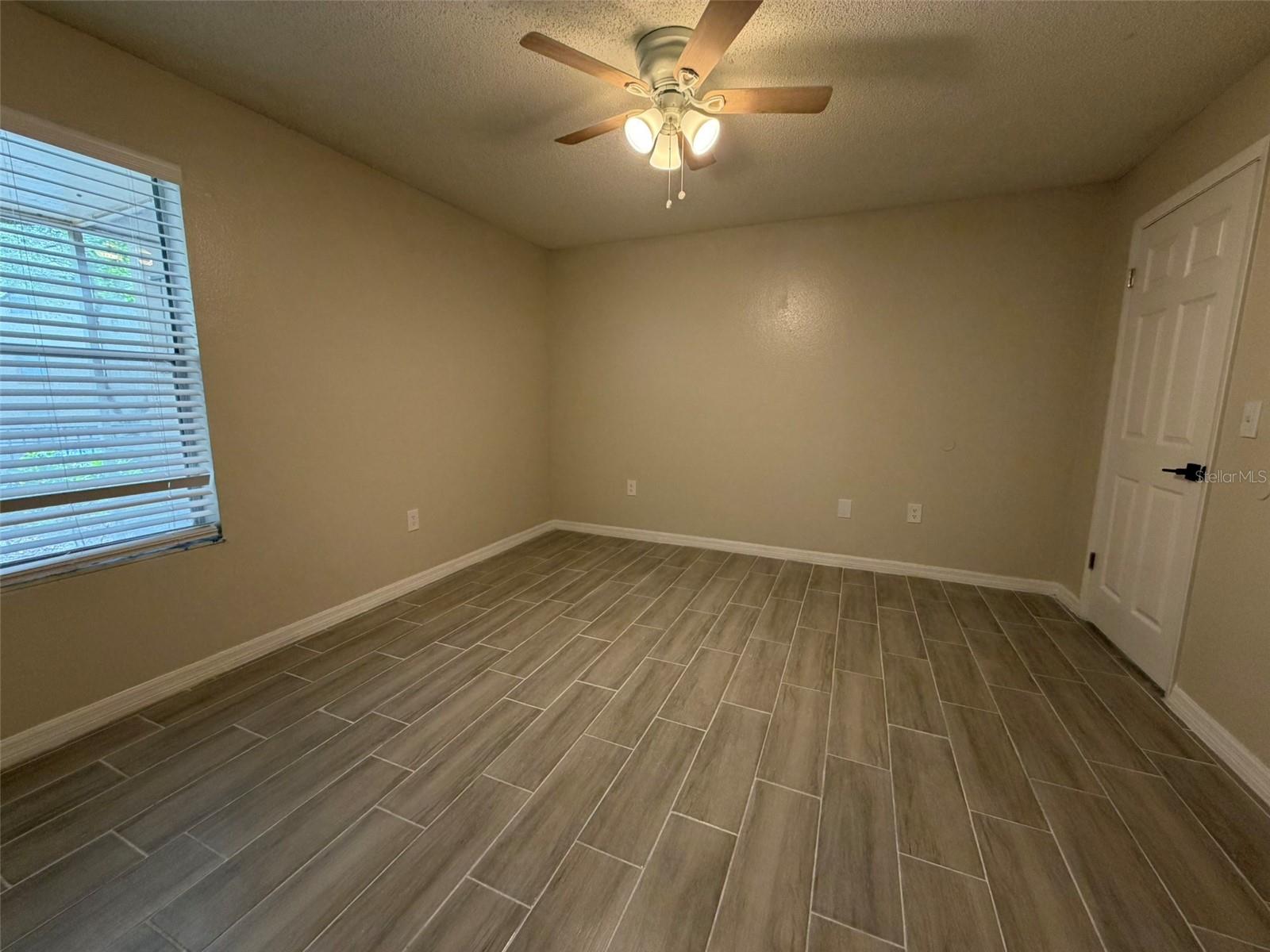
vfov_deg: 85.7
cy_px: 476
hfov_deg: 102.1
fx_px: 514
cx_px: 635
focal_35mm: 14
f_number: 2.2
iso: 200
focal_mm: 2.22
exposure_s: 1/60
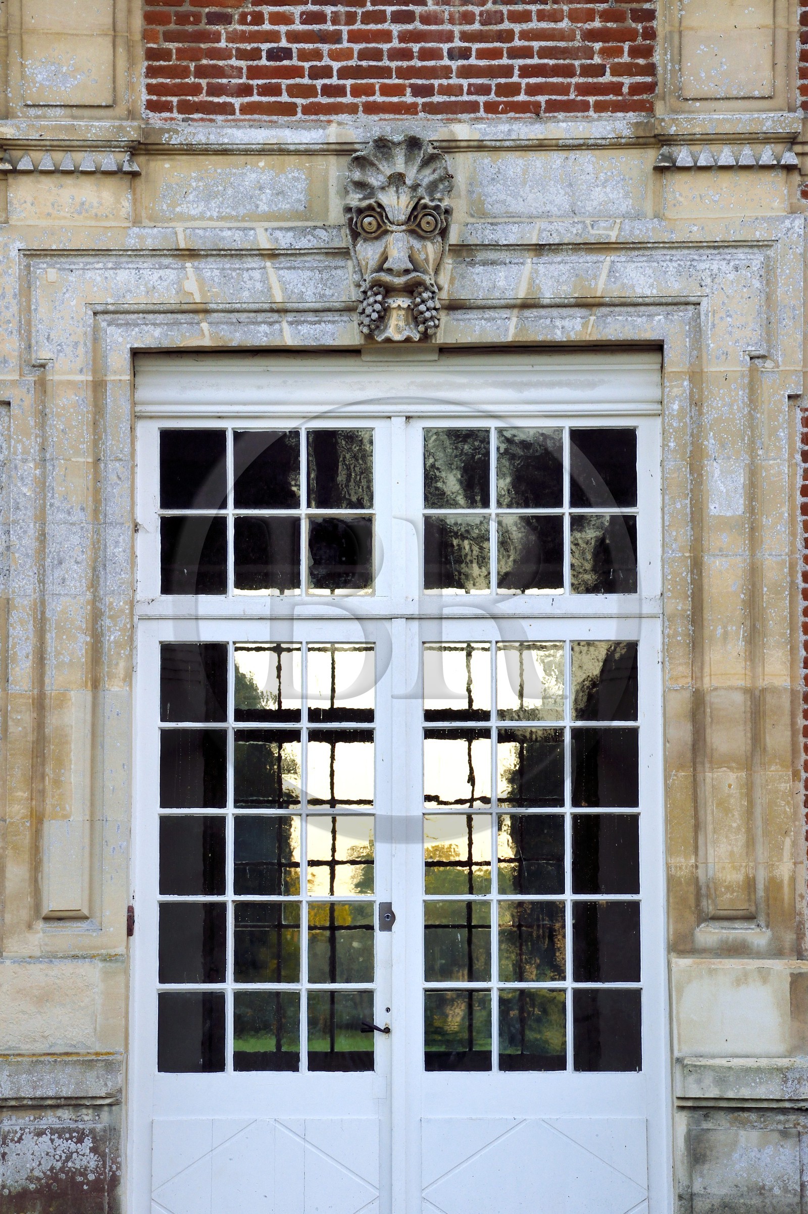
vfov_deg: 12.1
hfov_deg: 8.1
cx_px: 404
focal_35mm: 170
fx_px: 5731
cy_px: 607
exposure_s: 1/200
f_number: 10
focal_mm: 170
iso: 800
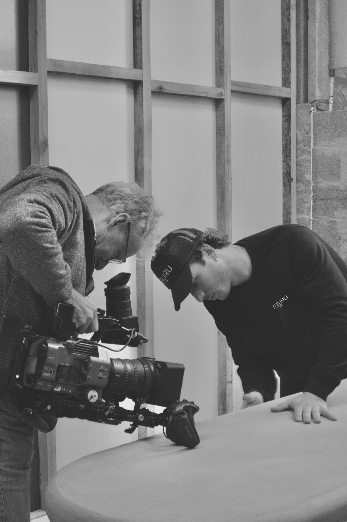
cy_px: 261
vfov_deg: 30.5
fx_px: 956
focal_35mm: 66
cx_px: 174
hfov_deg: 20.6
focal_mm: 44
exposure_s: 1/15
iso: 450
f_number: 5.3
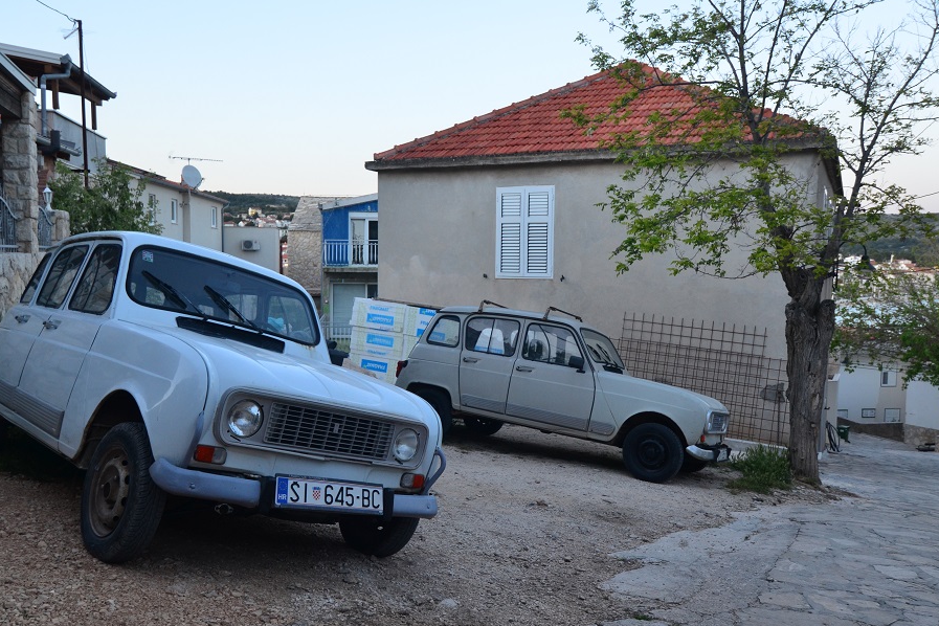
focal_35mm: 30
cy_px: 304
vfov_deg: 43.6
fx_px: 782
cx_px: 450
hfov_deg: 61.9
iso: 400
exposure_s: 1/50
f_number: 5.6
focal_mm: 18
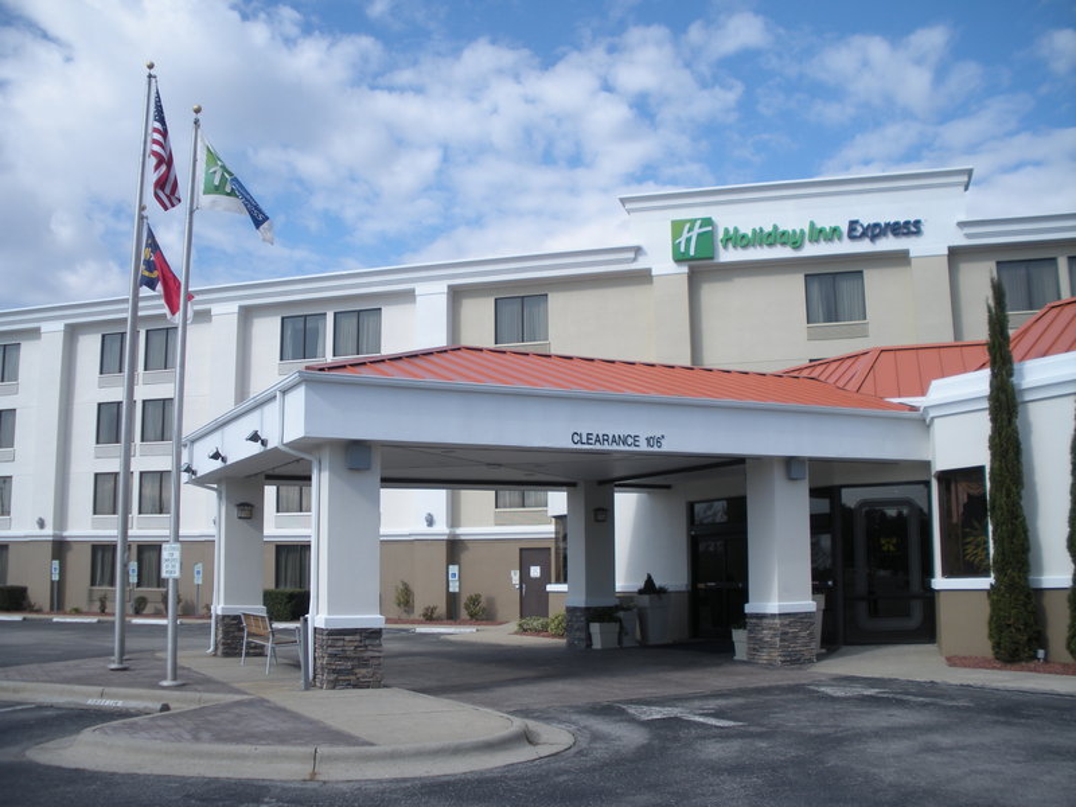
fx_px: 1119
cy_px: 404
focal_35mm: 36
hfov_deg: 51.4
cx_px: 538
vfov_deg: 39.7
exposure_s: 1/622
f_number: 3.5
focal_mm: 6.3
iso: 64
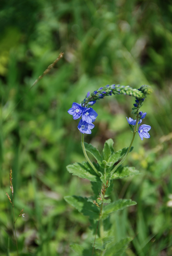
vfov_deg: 6.9
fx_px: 2144
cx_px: 86
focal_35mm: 300
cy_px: 128
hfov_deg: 4.6
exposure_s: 1/800
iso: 200
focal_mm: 200
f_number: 5.6
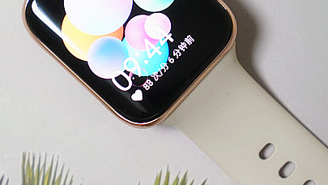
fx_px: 1531
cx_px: 125
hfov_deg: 12.2
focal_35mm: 176
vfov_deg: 6.9
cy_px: -3
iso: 1600
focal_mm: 68
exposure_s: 1/100
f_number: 4.5
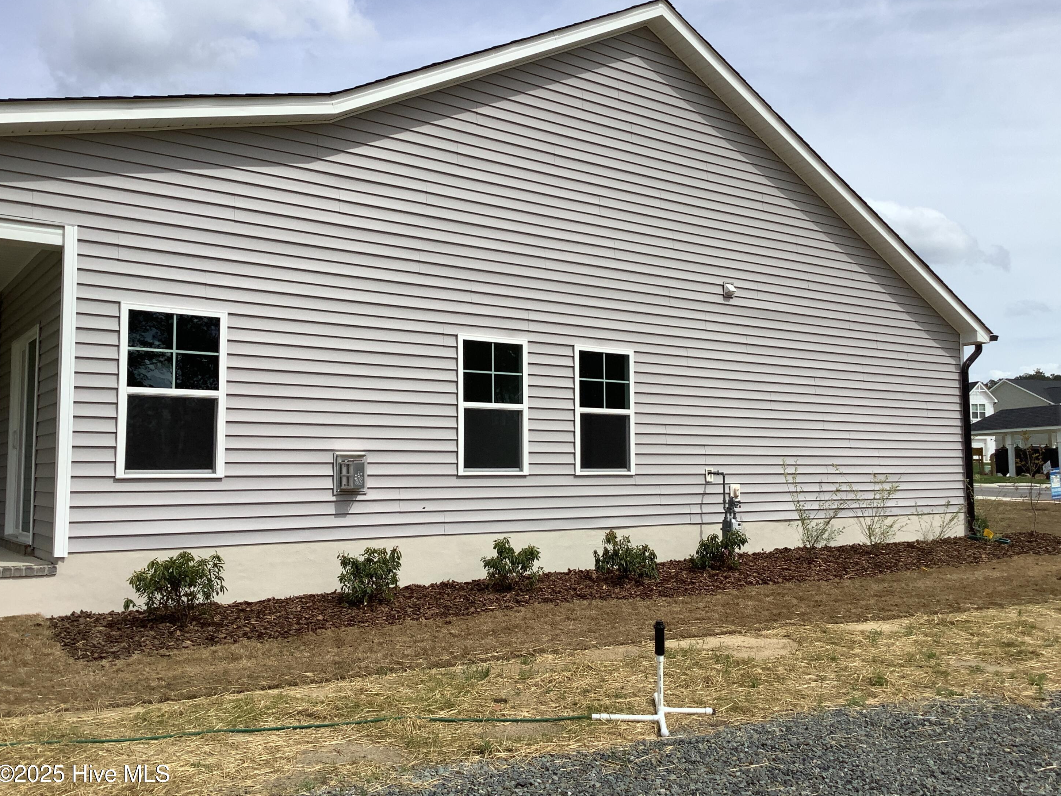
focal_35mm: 32
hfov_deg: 56.8
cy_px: 401
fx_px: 981
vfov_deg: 44.2
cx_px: 543
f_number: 2.4
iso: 25
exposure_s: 1/2092
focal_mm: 3.3
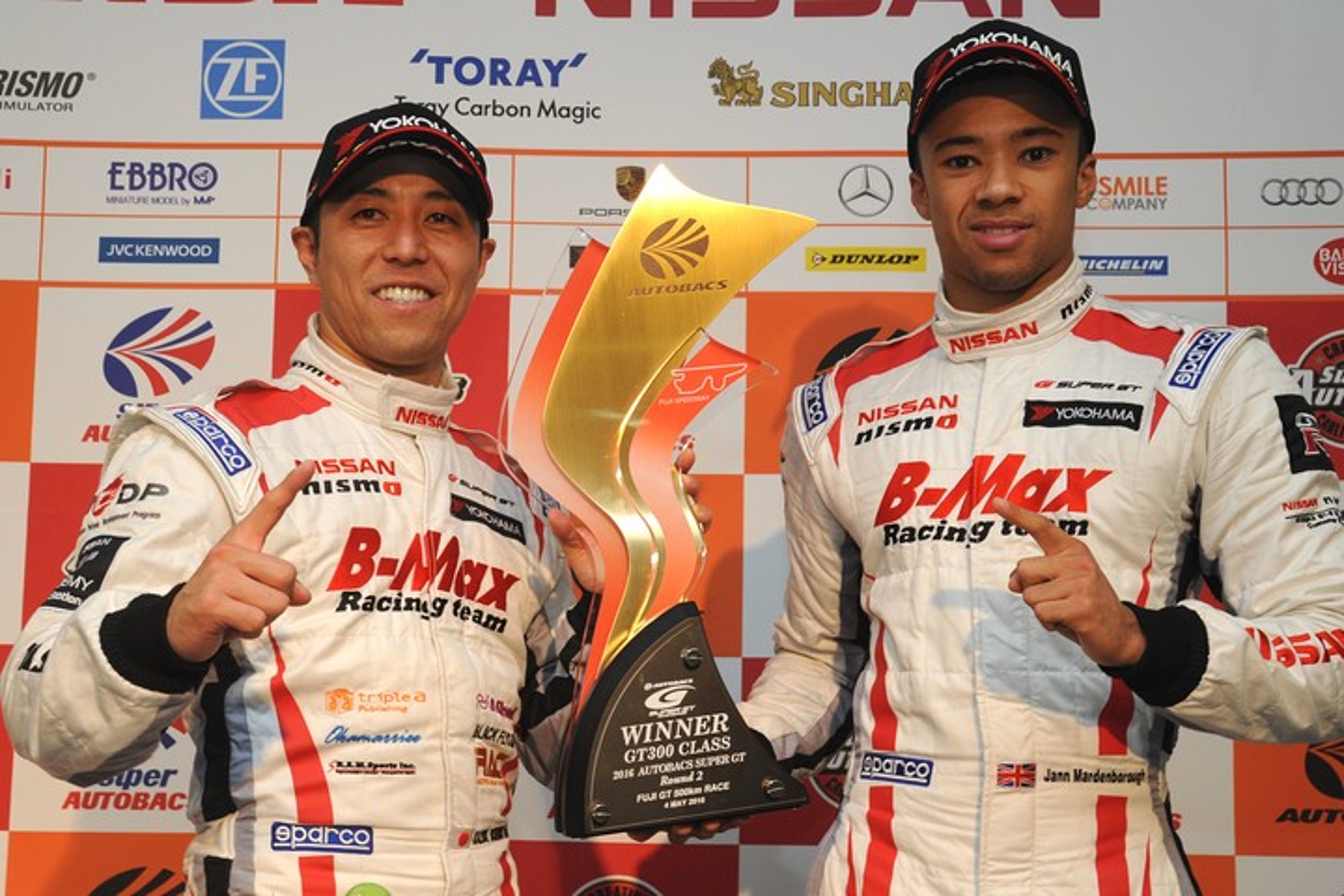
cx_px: 672
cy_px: 448
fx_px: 1792
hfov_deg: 41.1
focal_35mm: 48
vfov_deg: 28.1
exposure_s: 1/60
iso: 1600
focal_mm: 48
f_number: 9.5
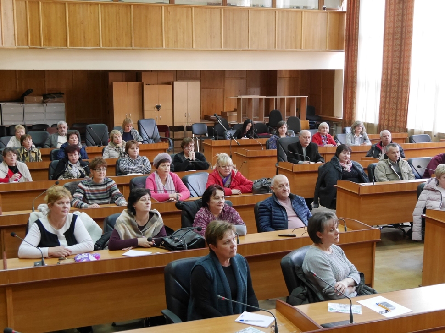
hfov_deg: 39.7
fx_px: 617
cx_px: 222
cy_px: 166
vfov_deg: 30.3
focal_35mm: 48
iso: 2500
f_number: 4.1
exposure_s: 1/60
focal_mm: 24
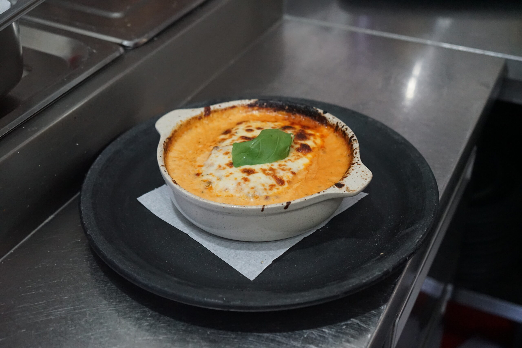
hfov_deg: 42.7
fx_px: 667
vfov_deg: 29.2
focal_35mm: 46
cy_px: 174
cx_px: 261
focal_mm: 46
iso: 5000
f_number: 4.5
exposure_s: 1/160
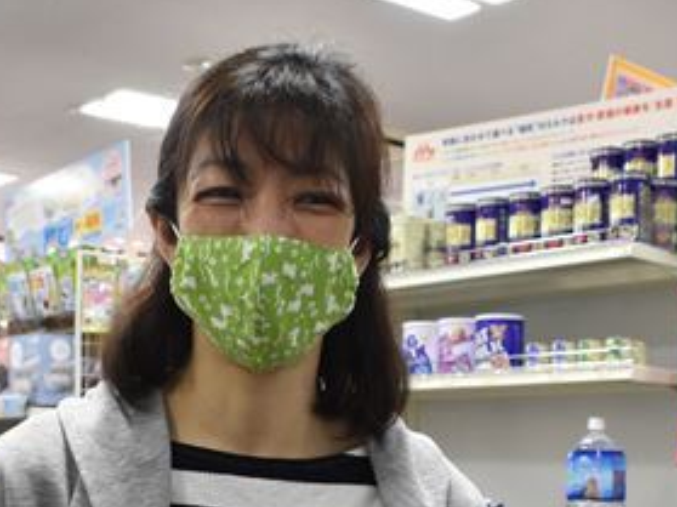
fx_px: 1212
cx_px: 267
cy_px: 432
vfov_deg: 23.2
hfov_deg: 31.1
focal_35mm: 62
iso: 1600
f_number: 5
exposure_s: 1/100
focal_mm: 20
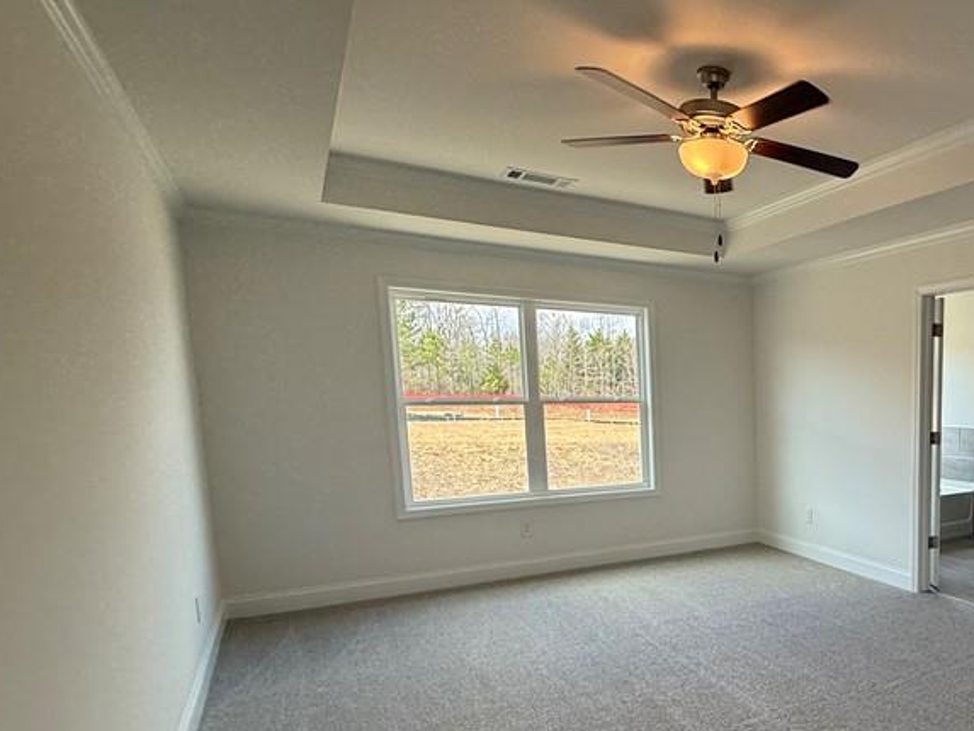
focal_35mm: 25
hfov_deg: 60.5
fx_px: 704
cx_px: 847
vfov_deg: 53.8
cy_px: 490
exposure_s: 1/120
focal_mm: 2.22
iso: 64
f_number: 2.2
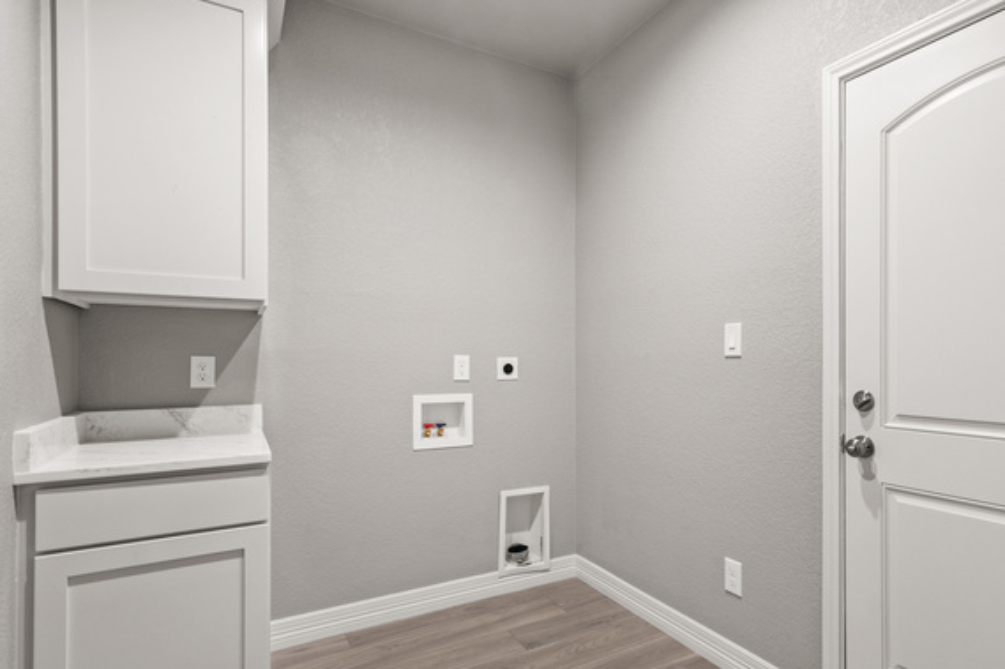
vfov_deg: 65.6
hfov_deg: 87.8
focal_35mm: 19
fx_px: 518
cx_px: 563
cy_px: 368
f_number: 7.1
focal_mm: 11
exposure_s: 1/1.25
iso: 200
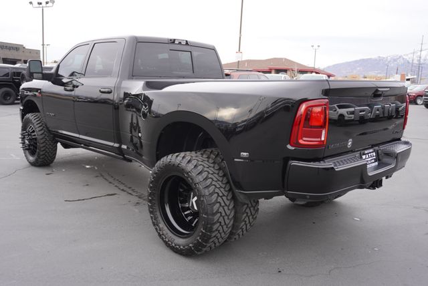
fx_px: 393
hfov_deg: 57.2
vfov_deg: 40.0
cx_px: 214
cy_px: 143
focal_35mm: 33
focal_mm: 22
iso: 125
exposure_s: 1/60
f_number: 4
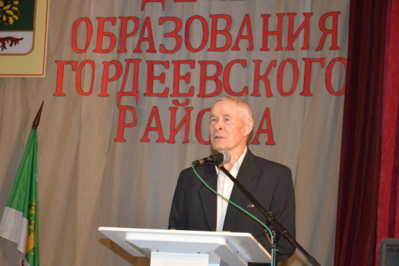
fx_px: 1330
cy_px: 133
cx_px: 200
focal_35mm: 120
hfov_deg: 17.1
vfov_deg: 11.4
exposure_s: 1/60
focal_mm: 80
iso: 1800
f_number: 5.3
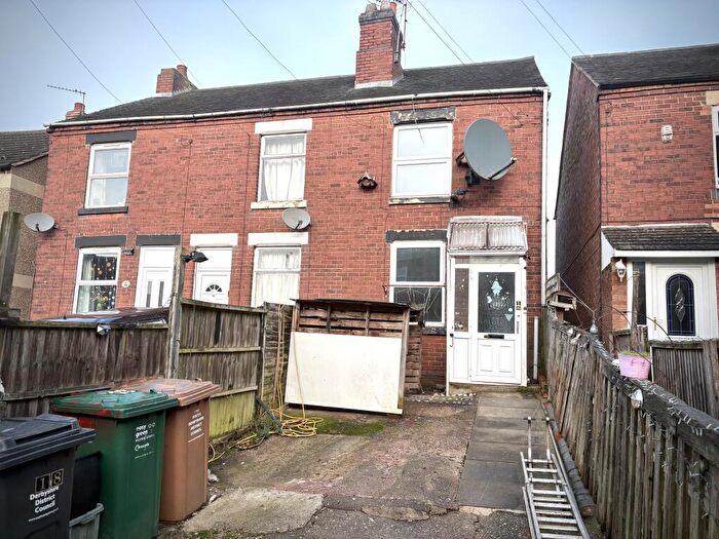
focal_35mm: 26
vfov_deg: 53.1
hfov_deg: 67.3
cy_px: 270
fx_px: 540
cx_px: 360
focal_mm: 5.96
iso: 50
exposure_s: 1/773
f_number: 1.6
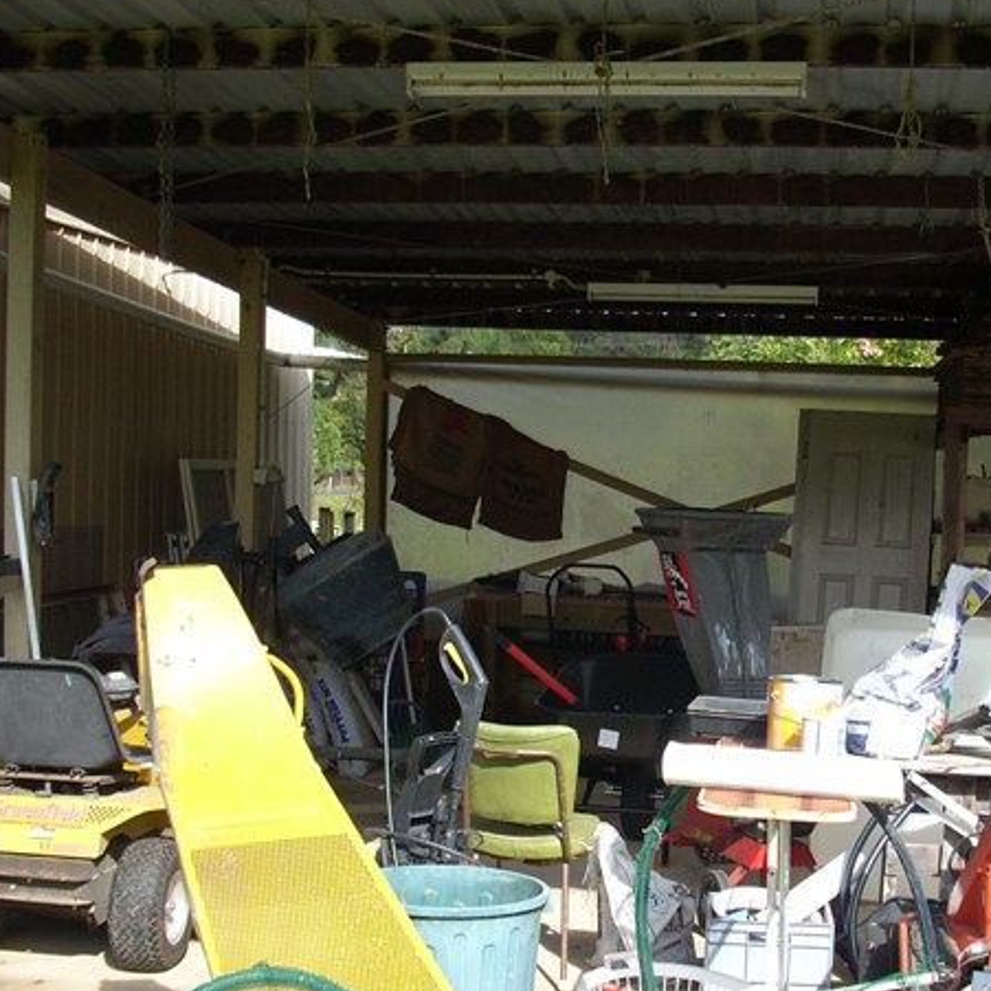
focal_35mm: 58
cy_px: 558
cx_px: 617
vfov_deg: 29.5
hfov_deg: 29.4
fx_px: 1879
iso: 64
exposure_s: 1/386
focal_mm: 6.2
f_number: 2.8
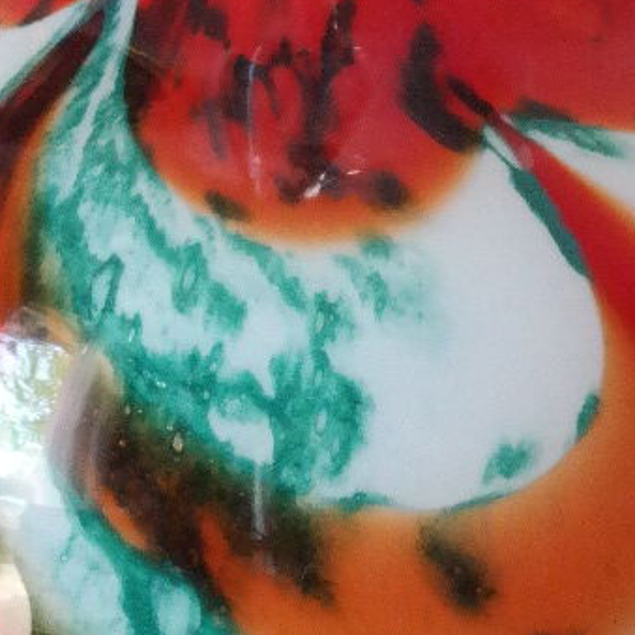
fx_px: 6932
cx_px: 369
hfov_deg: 5.2
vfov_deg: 5.2
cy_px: 9
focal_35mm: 334
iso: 3200
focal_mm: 50
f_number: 5.6
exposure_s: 1/50
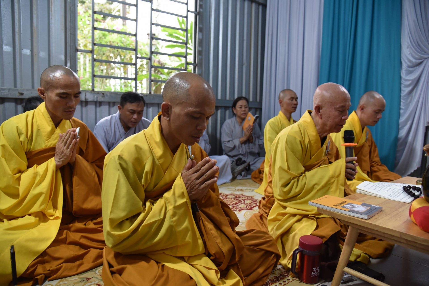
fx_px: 286
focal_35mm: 24
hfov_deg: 73.7
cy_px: 143
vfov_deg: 53.2
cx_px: 214
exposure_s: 1/60
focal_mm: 24
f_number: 4
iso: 1400
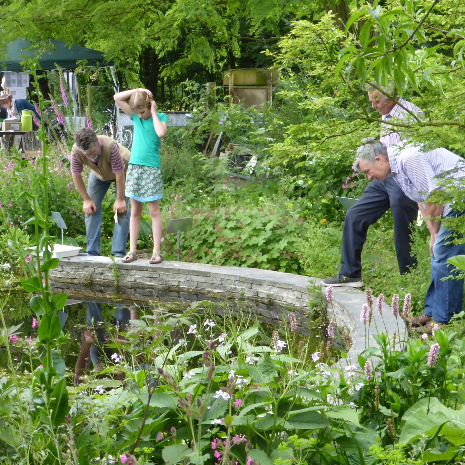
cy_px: 225
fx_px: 1216
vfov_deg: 21.7
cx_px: 229
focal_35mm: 80
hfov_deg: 21.7
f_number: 4.7
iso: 125
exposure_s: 1/60
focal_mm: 10.3
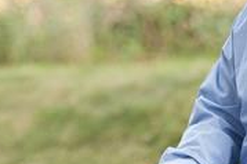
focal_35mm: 407
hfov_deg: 5.1
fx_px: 2790
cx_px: 196
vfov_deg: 3.4
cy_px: -8
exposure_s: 1/400
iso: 640
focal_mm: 112
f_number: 2.8
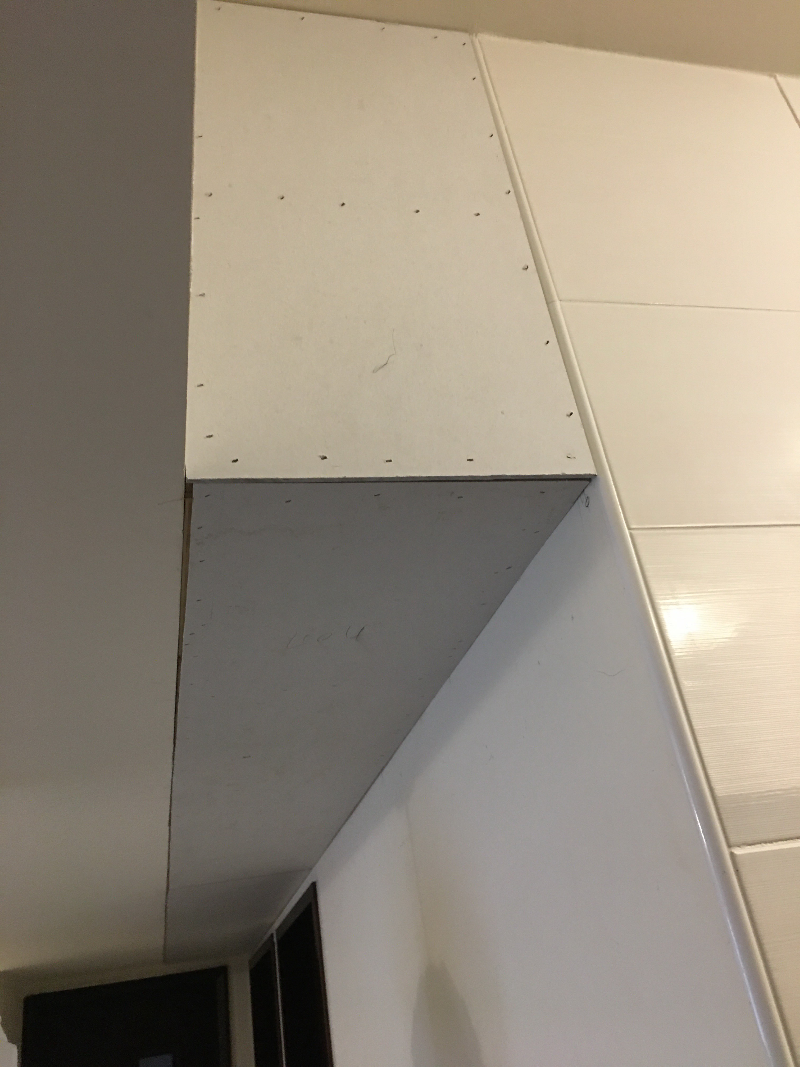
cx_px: 400
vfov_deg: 61.7
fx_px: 894
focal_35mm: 29
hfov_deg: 48.2
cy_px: 534
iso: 80
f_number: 2.2
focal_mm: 4.15
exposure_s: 1/15
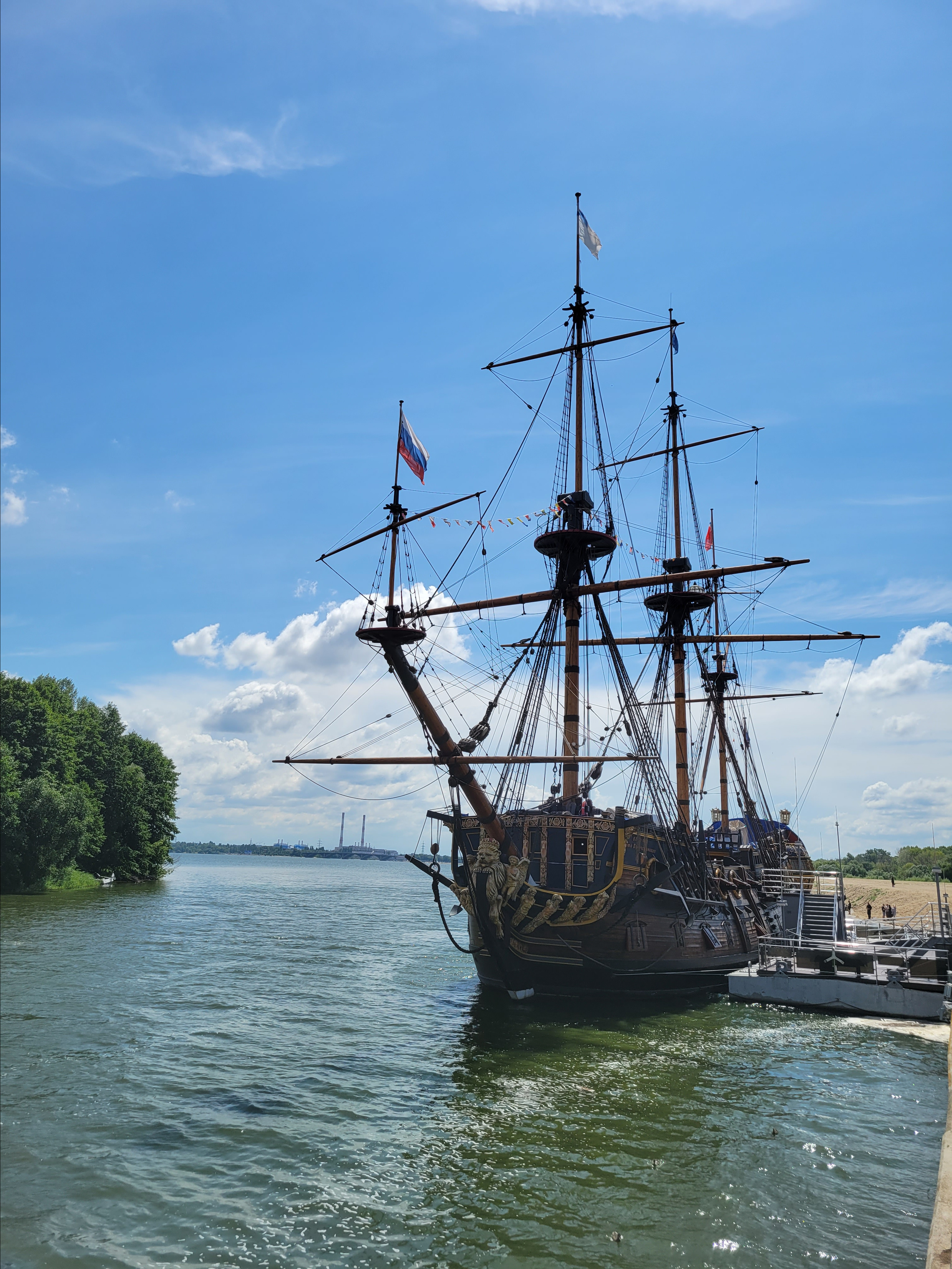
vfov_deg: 67.3
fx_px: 953
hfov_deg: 53.1
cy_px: 634
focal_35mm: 26
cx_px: 476
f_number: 1.8
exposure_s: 1/4704
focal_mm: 5.4
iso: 40
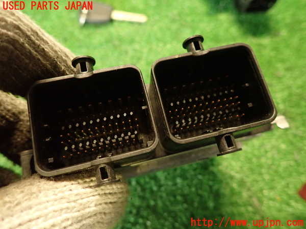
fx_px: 221
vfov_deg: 54.9
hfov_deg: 69.4
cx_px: 153
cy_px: 114
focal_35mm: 25
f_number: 2
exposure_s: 1/30
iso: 640
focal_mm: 4.5
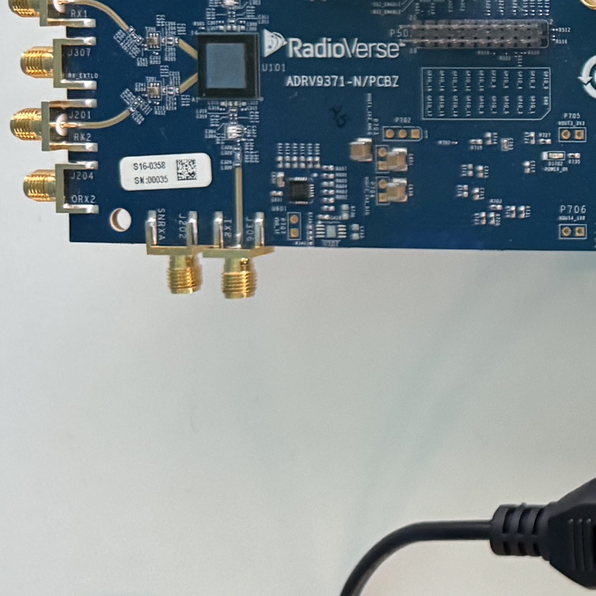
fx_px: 1617
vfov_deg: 20.2
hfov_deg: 16.8
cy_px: 2
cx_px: 1116
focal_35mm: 83
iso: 800
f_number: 1.78
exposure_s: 1/60
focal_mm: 6.76
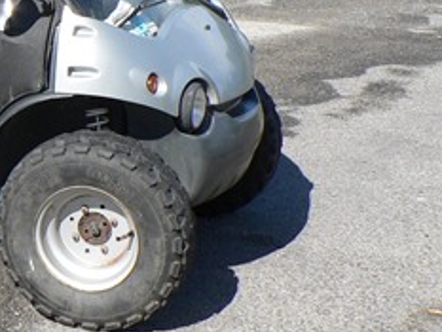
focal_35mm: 96
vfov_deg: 15.1
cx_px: -161
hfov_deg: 18.7
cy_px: -15
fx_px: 1226
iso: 64
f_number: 4
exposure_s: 1/400
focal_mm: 6
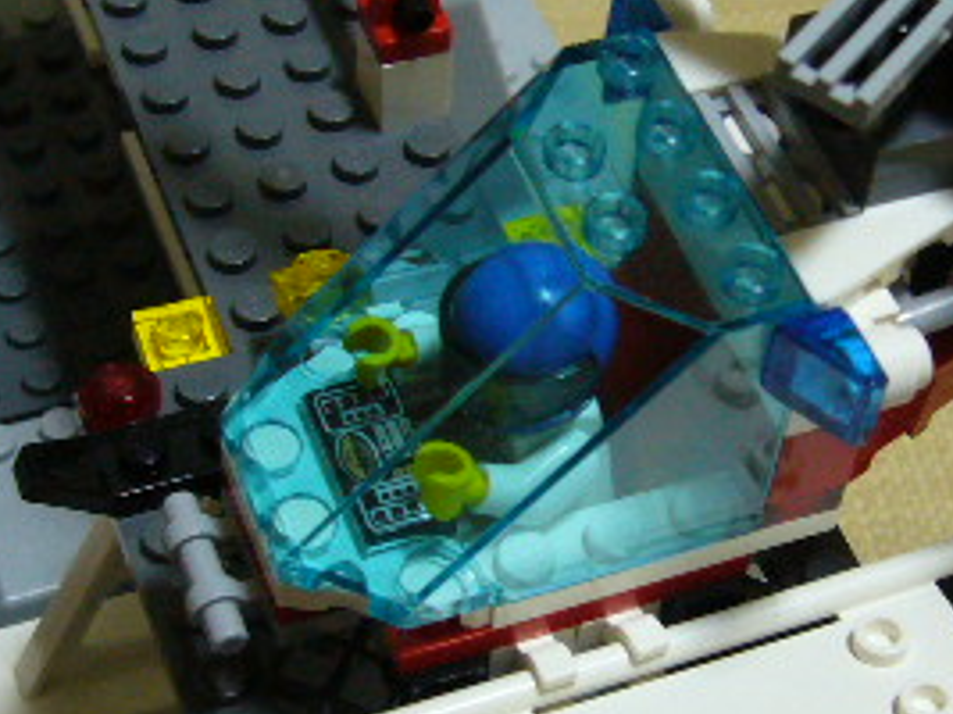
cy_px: 382
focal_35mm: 84
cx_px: 535
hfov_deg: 23.3
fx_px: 2312
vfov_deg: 17.6
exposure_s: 1/8
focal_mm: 5.8
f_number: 2.8
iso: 200
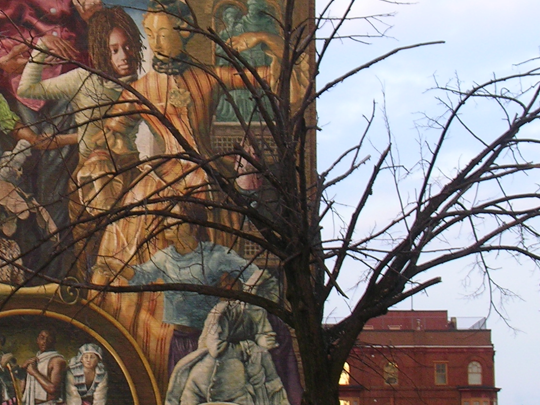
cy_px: 143
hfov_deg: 14.0
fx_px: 2184
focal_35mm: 140
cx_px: 85
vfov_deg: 10.6
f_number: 3.9
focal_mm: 11.5
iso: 50
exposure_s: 1/64.1
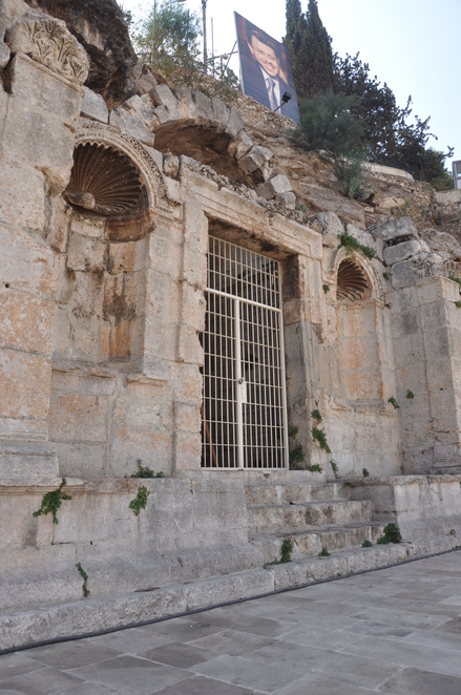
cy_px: 348
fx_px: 520
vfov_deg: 67.5
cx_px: 230
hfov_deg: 47.8
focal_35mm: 27
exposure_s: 1/250
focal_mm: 18
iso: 200
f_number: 8
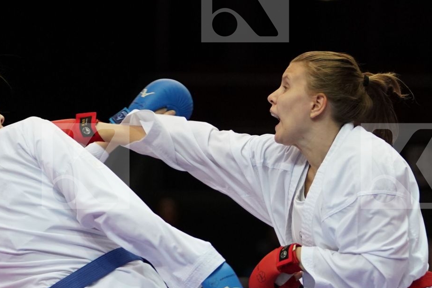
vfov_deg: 3.5
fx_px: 4680
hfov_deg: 5.3
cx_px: 245
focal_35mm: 390
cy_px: 166
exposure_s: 1/1000
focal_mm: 133
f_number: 2.8
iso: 2500
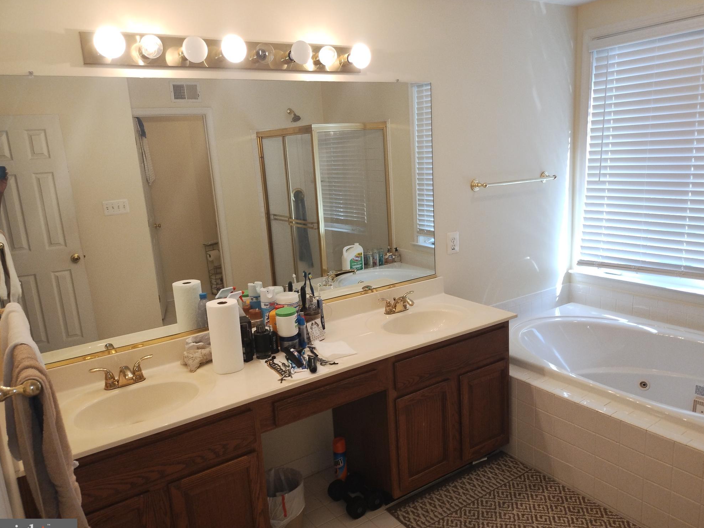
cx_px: 354
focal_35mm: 26
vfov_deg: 53.1
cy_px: 273
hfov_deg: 67.3
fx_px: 529
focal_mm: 4.71
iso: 100
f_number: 1.7
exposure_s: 1/65.8
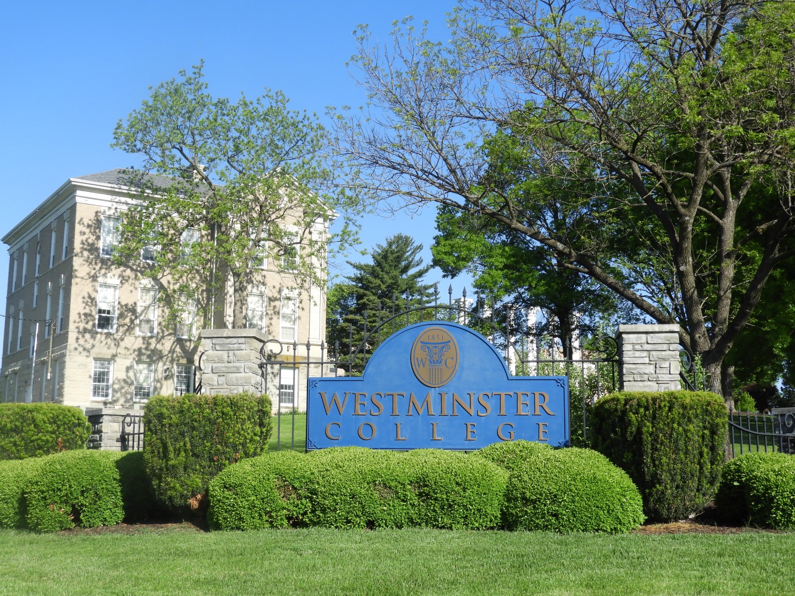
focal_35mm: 45
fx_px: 1033
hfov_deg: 42.1
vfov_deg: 32.2
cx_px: 398
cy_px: 298
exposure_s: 1/640
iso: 100
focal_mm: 8.1
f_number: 4
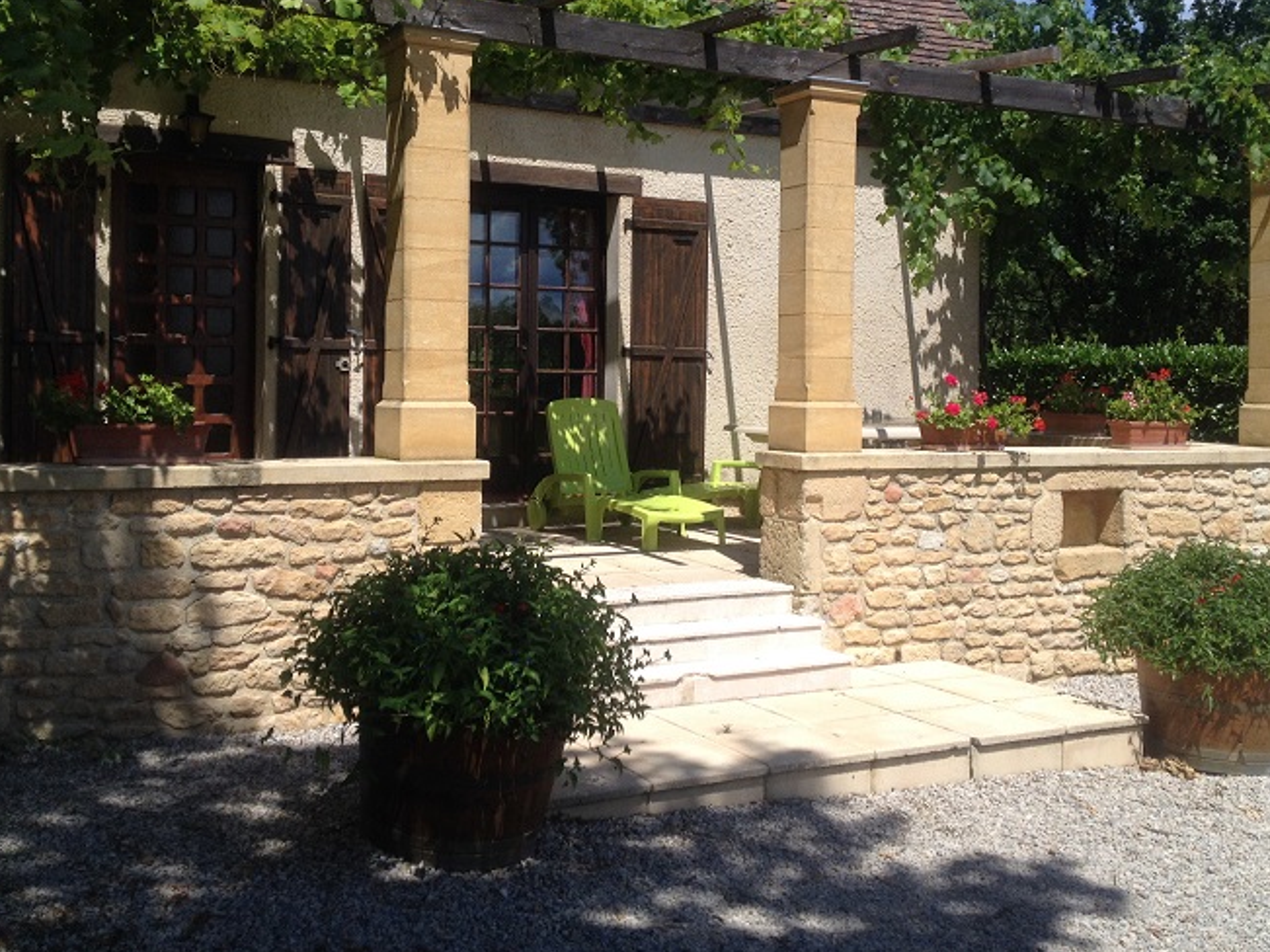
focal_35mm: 43
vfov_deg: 33.5
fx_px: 1577
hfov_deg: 43.8
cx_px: 659
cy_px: 377
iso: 50
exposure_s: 1/1972
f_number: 2.4
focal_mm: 4.28
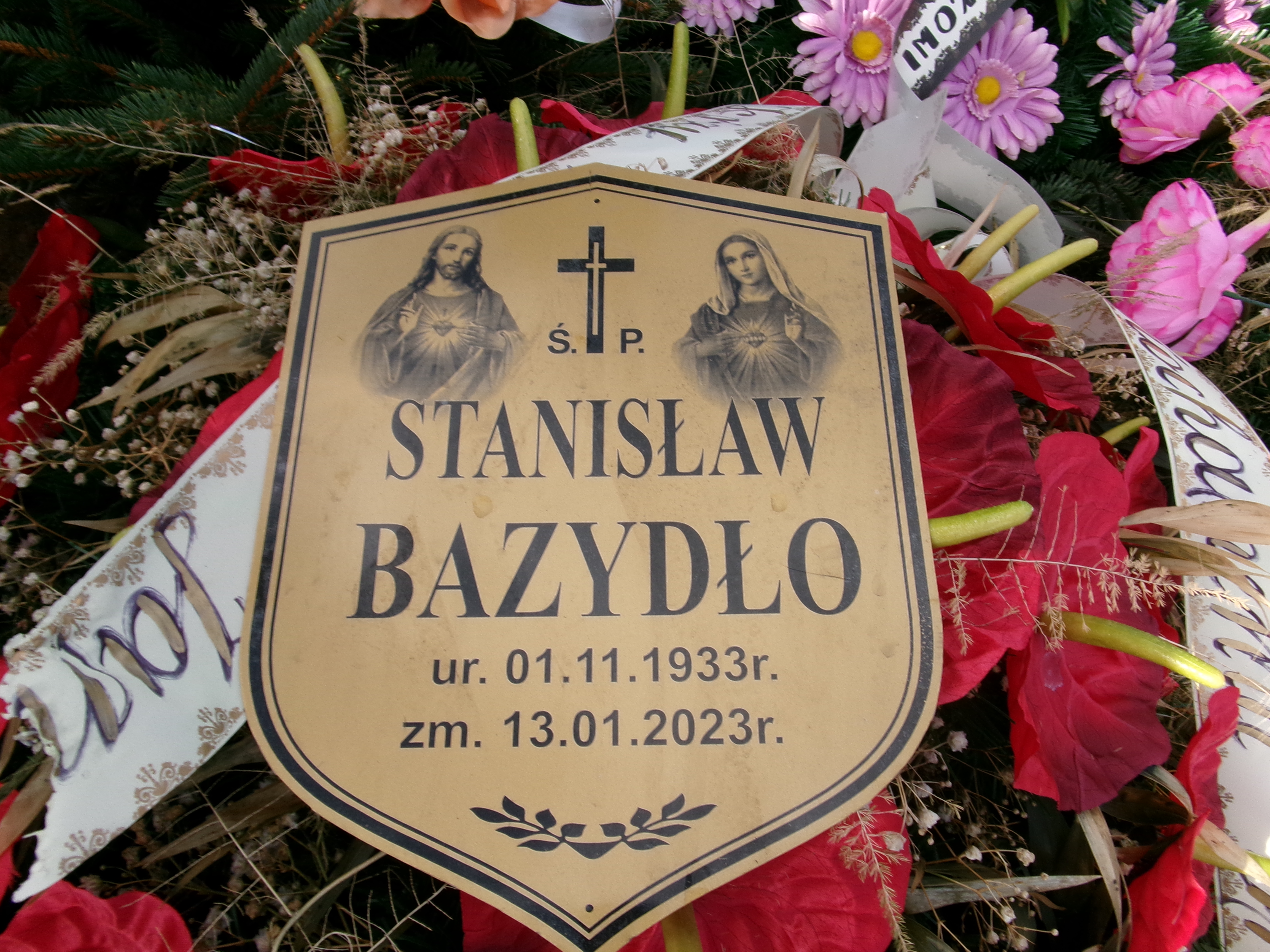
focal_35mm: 28
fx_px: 1027
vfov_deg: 49.7
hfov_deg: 63.4
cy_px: 476
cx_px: 635
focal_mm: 5.1
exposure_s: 1/52
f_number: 10.8
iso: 100
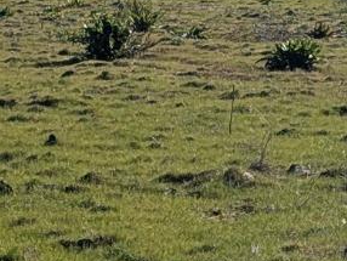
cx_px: 773
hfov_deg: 7.3
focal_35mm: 257
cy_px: -20
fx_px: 2578
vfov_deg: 5.8
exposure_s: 1/1667
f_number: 1.68
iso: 22
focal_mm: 6.9
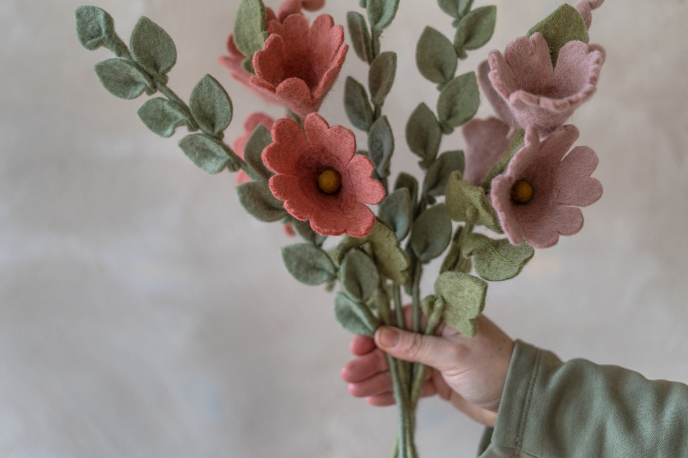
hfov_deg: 39.6
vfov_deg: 27.0
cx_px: 344
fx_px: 955
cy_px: 229
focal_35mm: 50
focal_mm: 50
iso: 200
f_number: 1.8
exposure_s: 1/80
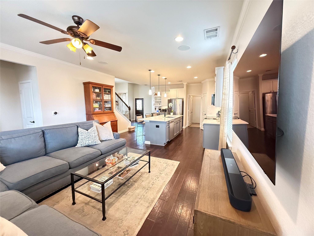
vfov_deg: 85.7
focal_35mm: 14
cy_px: 118
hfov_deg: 102.1
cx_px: 157
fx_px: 127
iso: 1000
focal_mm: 2.22
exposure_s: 1/60
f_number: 2.2
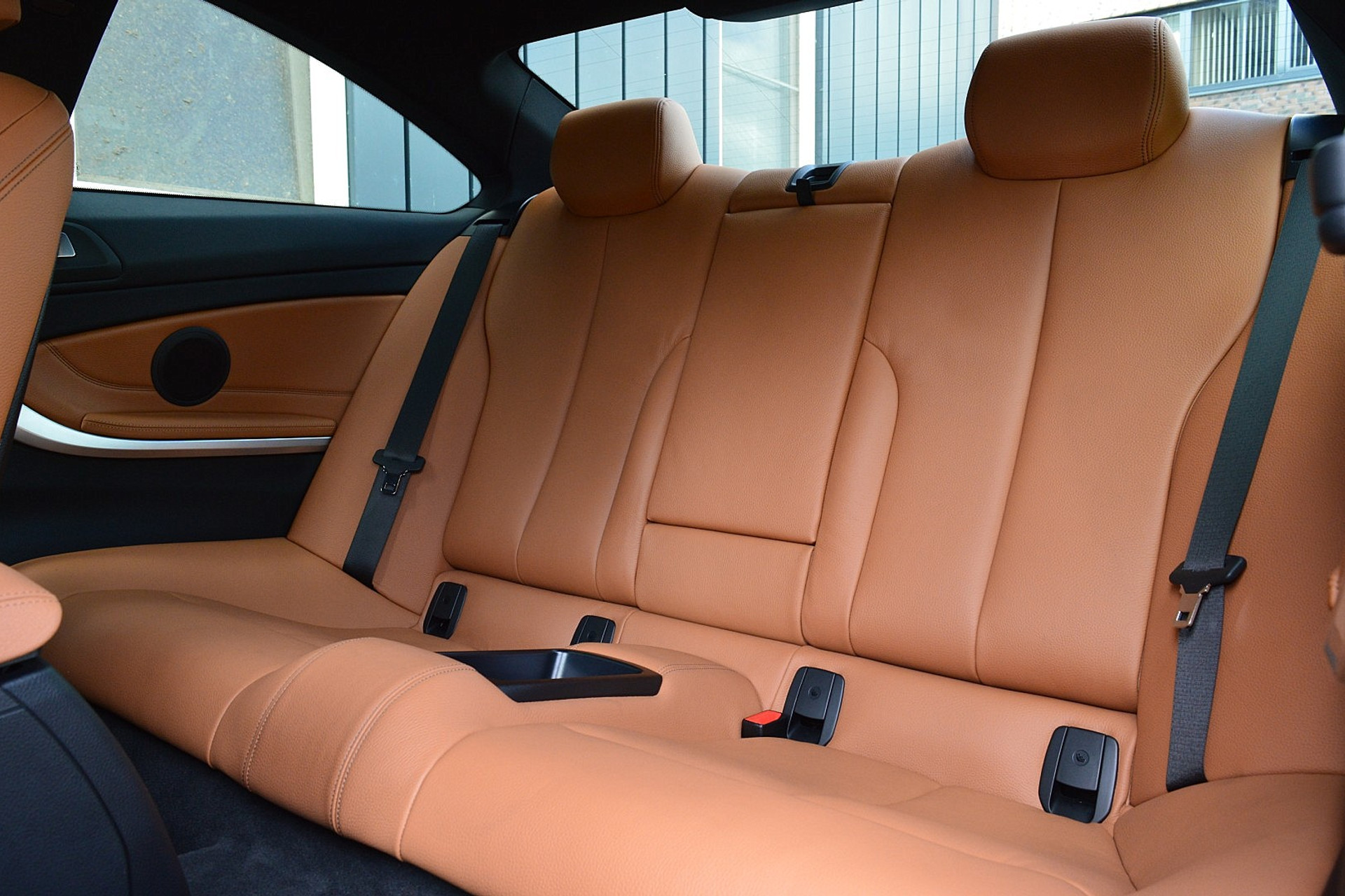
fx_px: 1009
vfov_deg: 47.9
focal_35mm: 27
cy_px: 448
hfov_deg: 67.4
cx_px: 672
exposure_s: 1/60
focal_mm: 18
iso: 720
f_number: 8
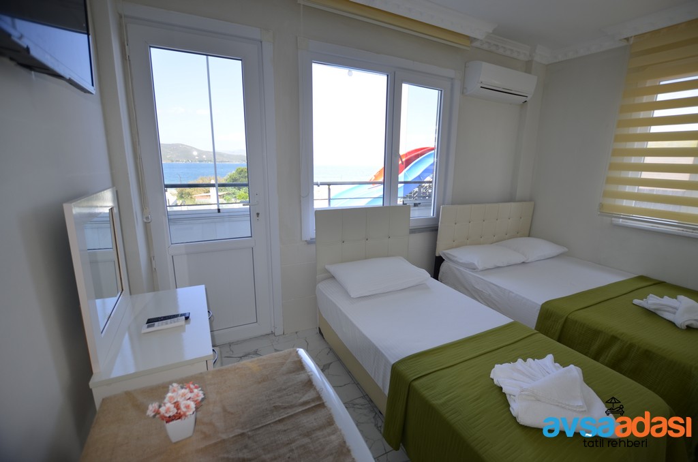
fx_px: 290
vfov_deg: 77.1
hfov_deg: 100.5
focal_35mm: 15
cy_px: 231
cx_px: 349
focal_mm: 10
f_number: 3.5
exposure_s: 1/200
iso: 160
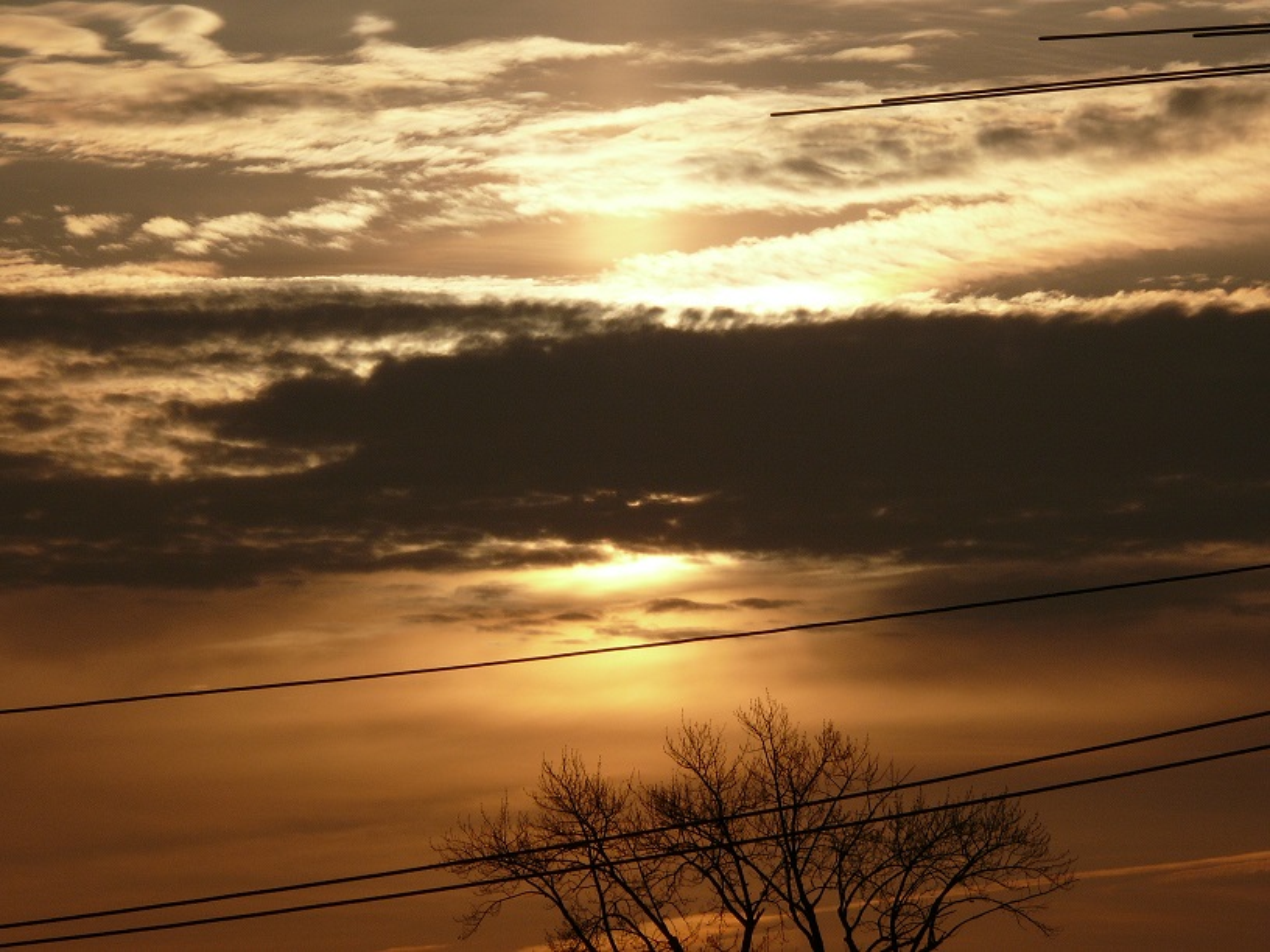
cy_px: 476
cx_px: 635
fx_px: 10896
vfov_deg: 5.0
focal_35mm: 297
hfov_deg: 6.7
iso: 100
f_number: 11
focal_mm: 56.3
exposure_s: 1/1000
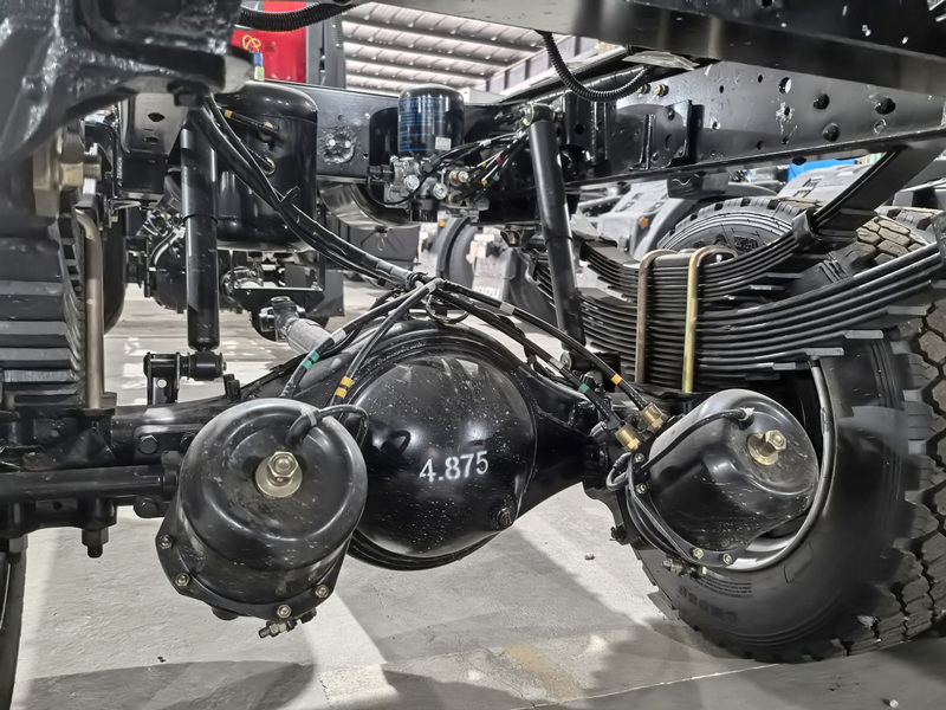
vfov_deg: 48.2
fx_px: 793
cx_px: 473
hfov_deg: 61.7
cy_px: 355
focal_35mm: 29
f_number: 1.4
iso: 800
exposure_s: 1/25
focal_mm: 5.75
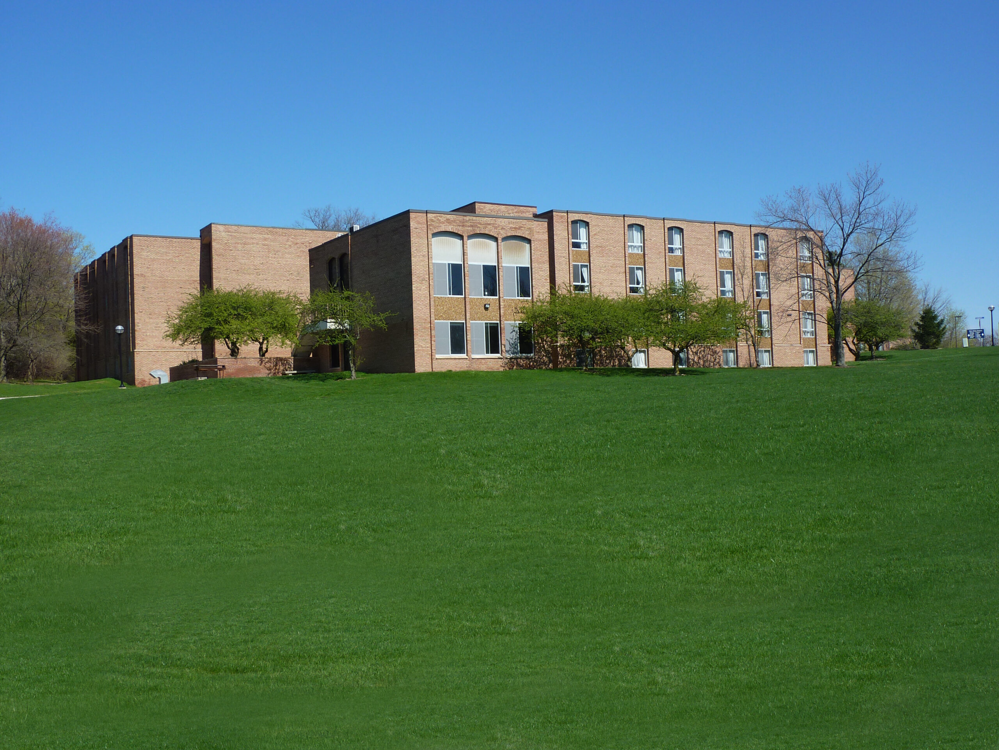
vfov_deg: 38.7
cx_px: 500
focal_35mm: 37
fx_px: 1068
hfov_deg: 50.1
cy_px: 375
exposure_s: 1/500
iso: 80
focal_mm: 6.1
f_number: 5
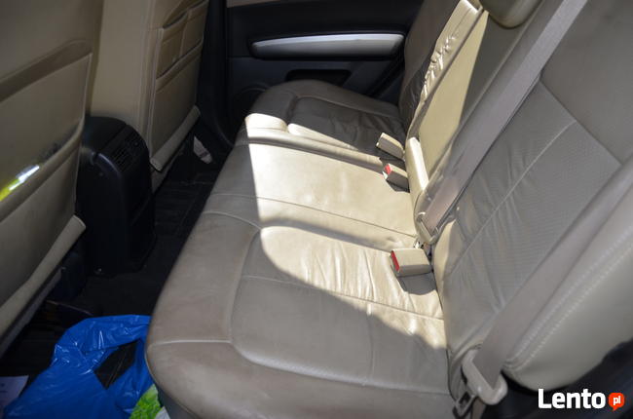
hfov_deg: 67.5
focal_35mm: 27
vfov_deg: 47.7
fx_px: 474
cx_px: 316
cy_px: 210
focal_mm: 18
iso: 140
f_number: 3.5
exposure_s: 1/200
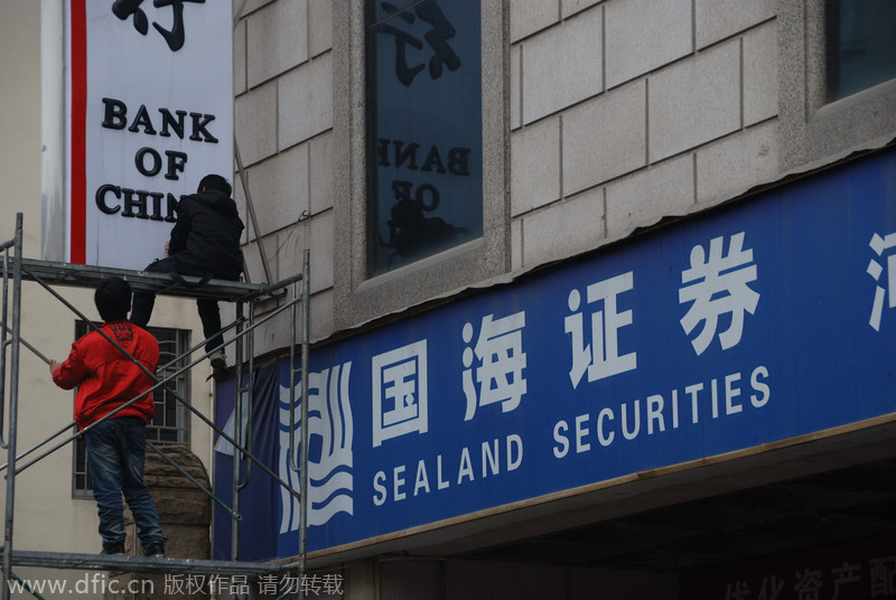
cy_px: 300
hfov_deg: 14.4
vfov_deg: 9.7
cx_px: 448
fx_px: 3552
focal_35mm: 142
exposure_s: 1/160
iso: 250
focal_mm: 95
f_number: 5.3
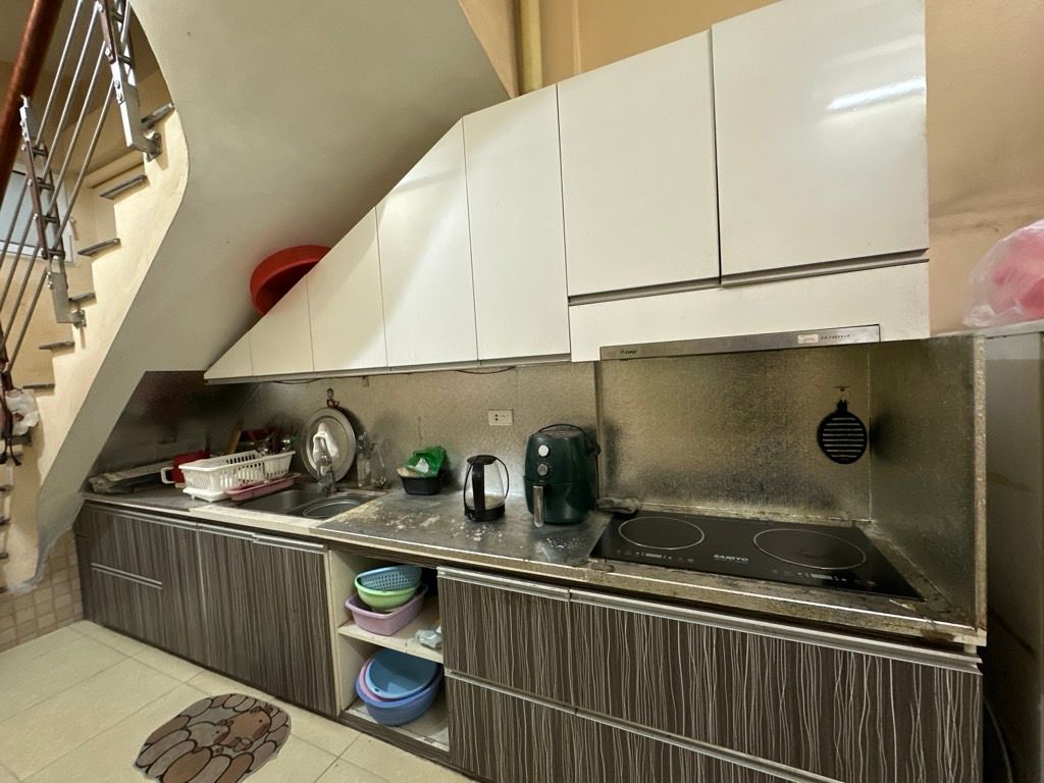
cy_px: 392
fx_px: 422
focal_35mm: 14
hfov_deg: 102.1
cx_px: 522
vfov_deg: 85.7
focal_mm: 2.22
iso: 500
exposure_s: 1/50
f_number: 2.2
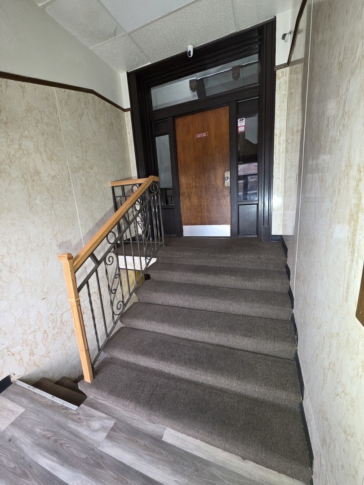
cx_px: 182
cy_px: 242
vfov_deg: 106.2
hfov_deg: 89.9
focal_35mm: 13
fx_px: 182
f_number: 1.9
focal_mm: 2.2
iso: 250
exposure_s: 1/120
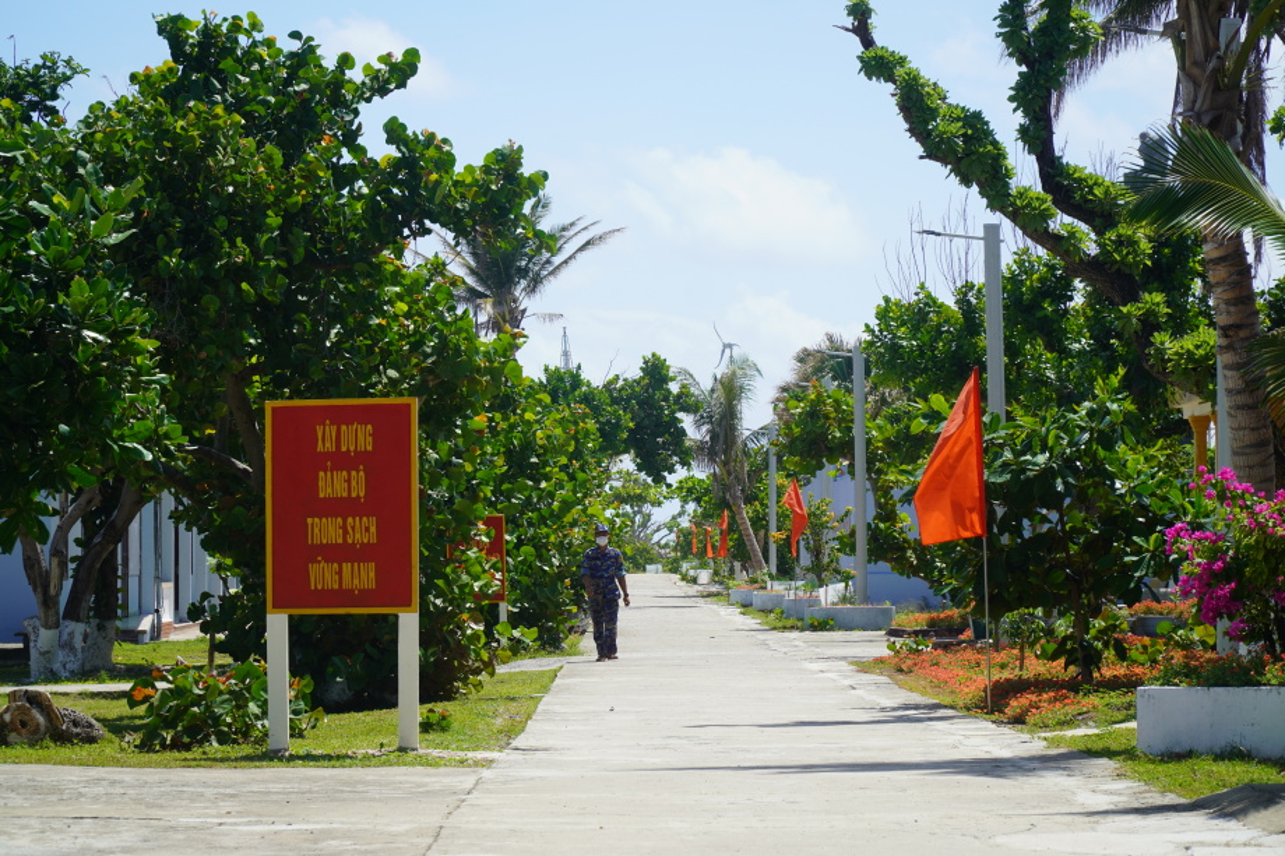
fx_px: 4175
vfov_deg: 11.7
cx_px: 642
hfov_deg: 17.5
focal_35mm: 117
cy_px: 428
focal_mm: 78
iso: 100
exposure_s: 1/250
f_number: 9
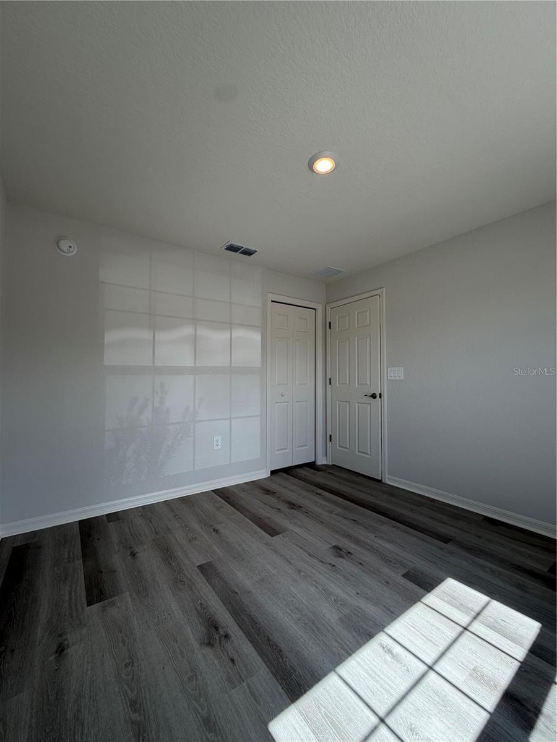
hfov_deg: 85.7
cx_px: 278
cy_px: 371
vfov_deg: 102.1
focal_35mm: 14
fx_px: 300
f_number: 2.2
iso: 50
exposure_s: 1/400
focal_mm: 2.22
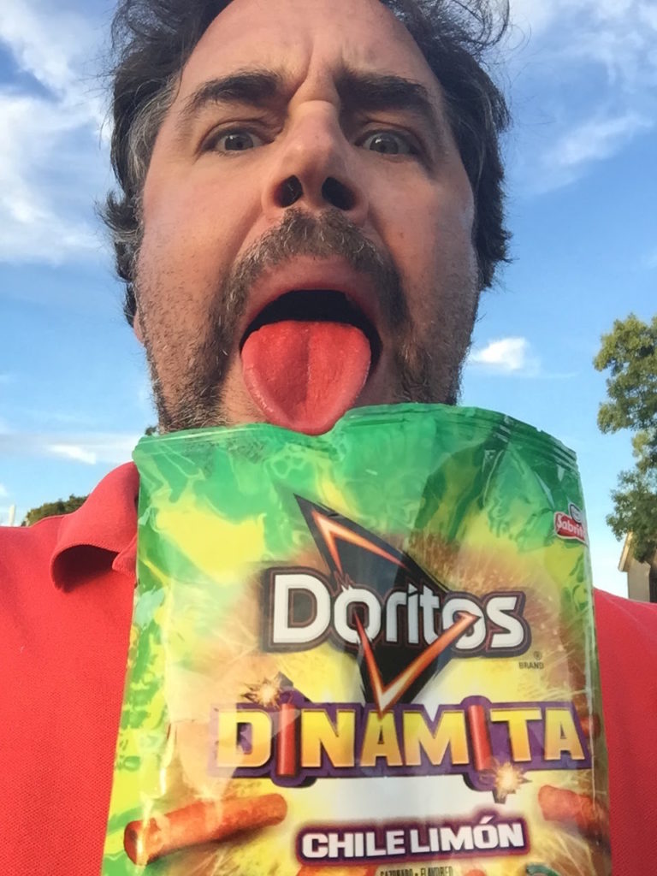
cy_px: 438
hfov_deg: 45.4
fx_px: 784
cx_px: 328
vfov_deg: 58.4
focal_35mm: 31
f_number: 2.2
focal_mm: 2.65
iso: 50
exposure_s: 1/120
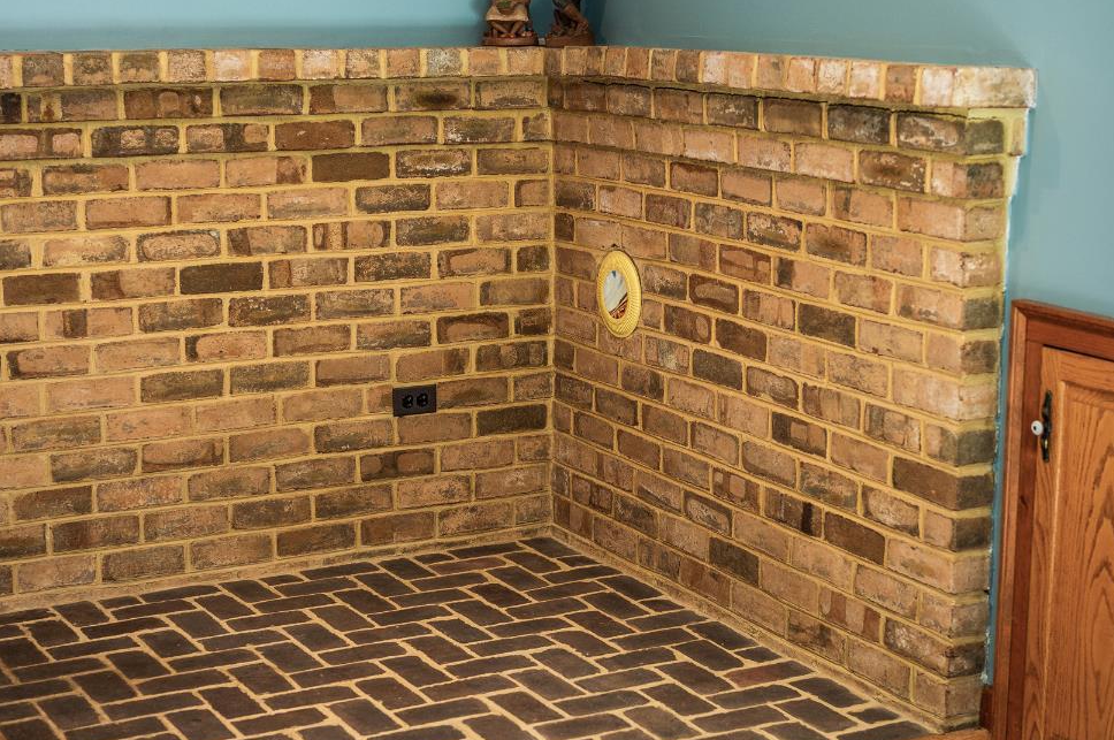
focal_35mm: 62
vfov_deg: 21.9
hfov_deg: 32.4
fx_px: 1916
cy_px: 365
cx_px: 567
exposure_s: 1/60
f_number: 2.5
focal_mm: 40
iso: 320
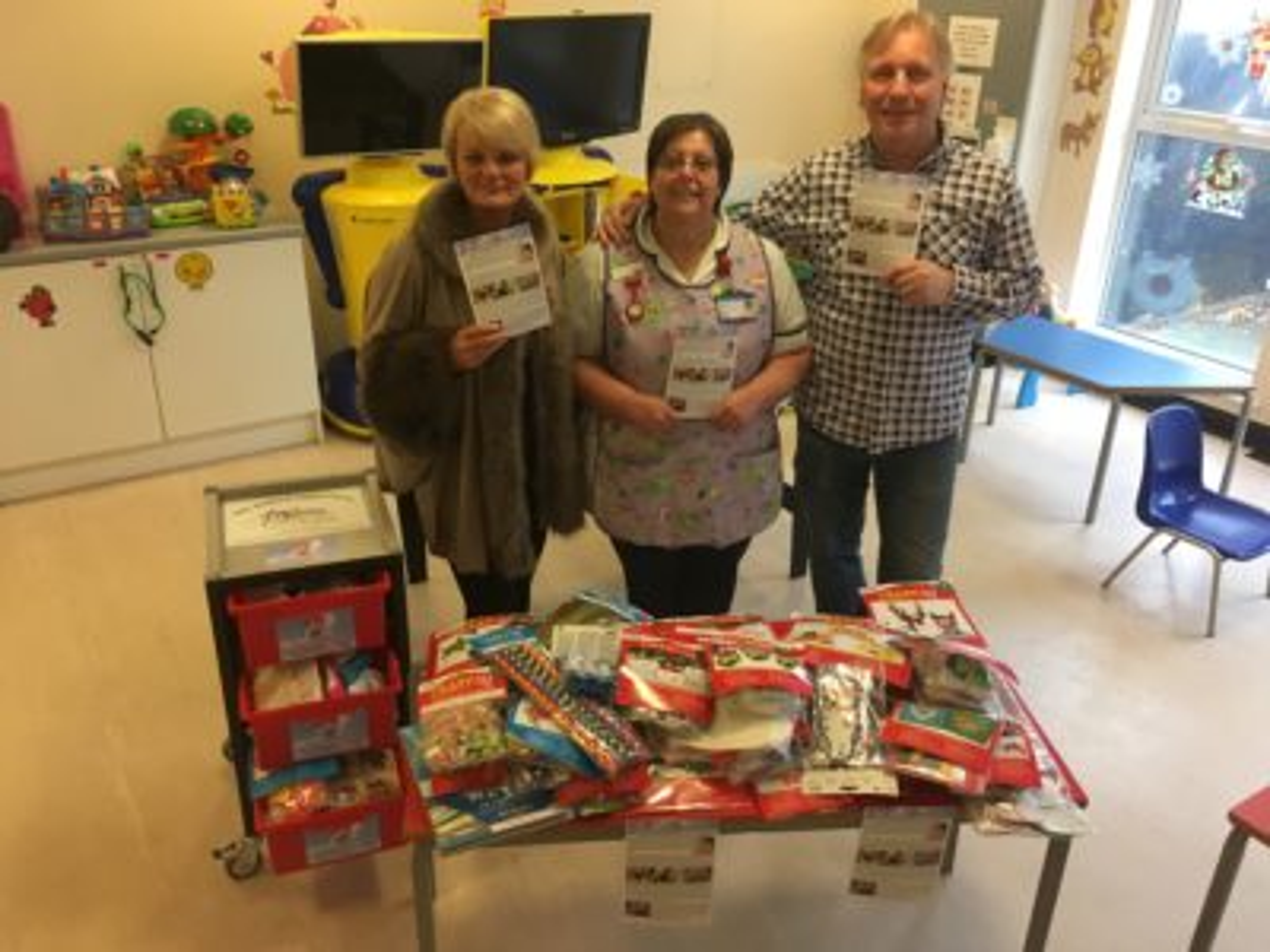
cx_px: 635
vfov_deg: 48.2
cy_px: 476
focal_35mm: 29
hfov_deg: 61.7
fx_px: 1064
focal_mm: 4.15
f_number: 2.2
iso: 200
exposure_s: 1/25
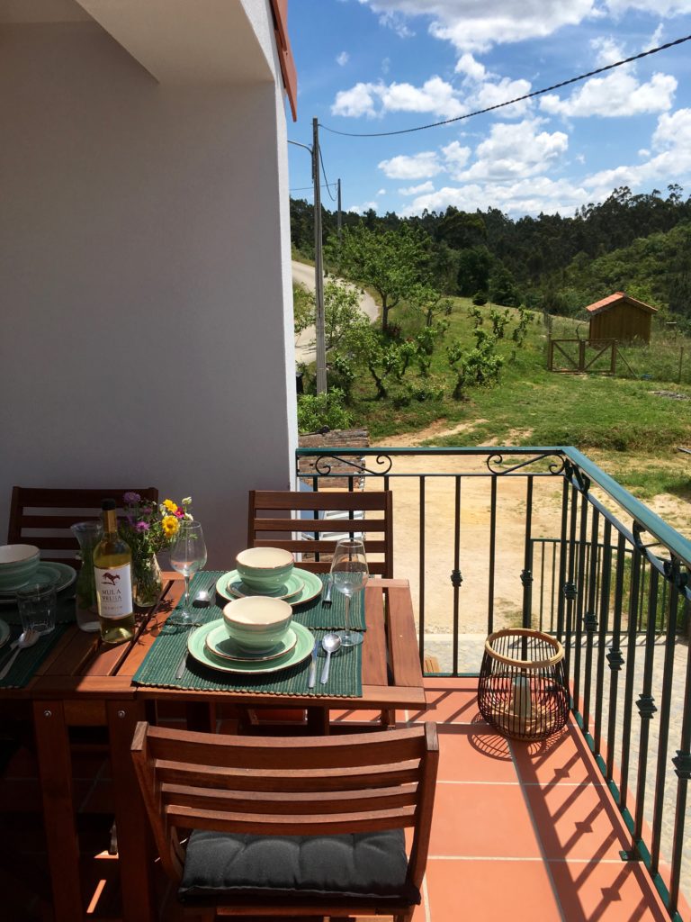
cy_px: 461
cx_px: 346
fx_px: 772
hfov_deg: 48.2
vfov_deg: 61.7
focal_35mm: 29
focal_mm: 4.15
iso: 25
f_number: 2.2
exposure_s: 1/2198
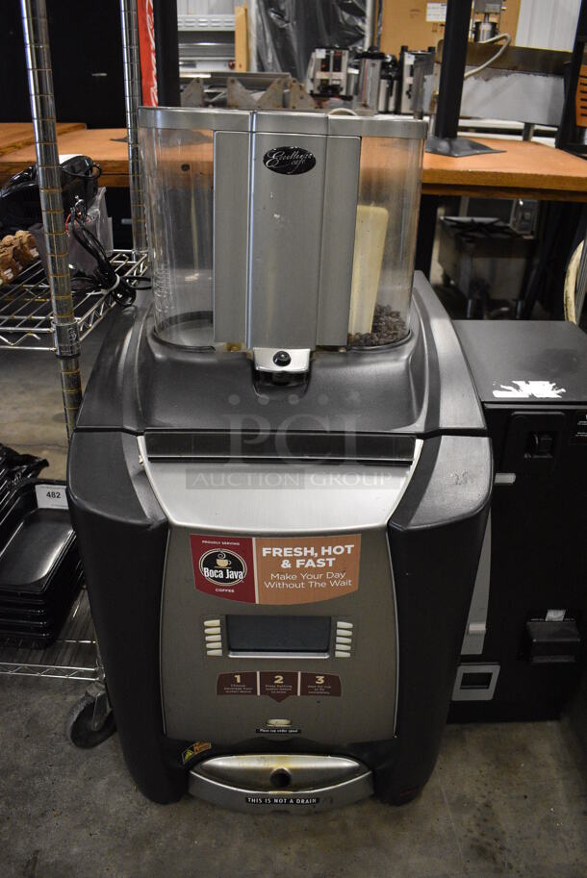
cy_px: 439
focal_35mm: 27
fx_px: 659
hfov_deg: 48.0
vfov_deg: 67.3
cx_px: 294
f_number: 3.5
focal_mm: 18
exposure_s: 1/125
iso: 2800
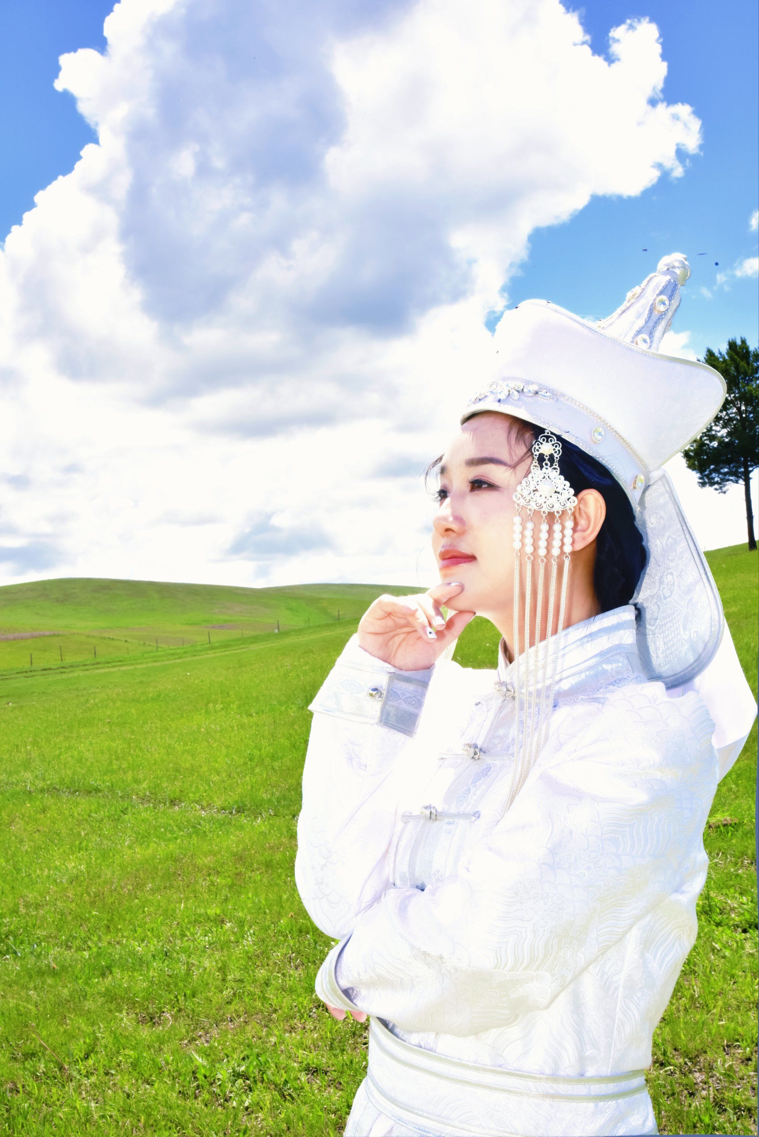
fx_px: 1517
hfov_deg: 28.1
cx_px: 380
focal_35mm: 48
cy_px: 568
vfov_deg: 41.1
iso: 640
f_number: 22
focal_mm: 48
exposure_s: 1/100
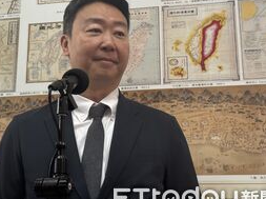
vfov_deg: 19.3
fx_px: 583
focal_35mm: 76
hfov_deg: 25.6
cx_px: 95
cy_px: 61
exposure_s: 1/59
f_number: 1.78
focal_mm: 6.76
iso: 125
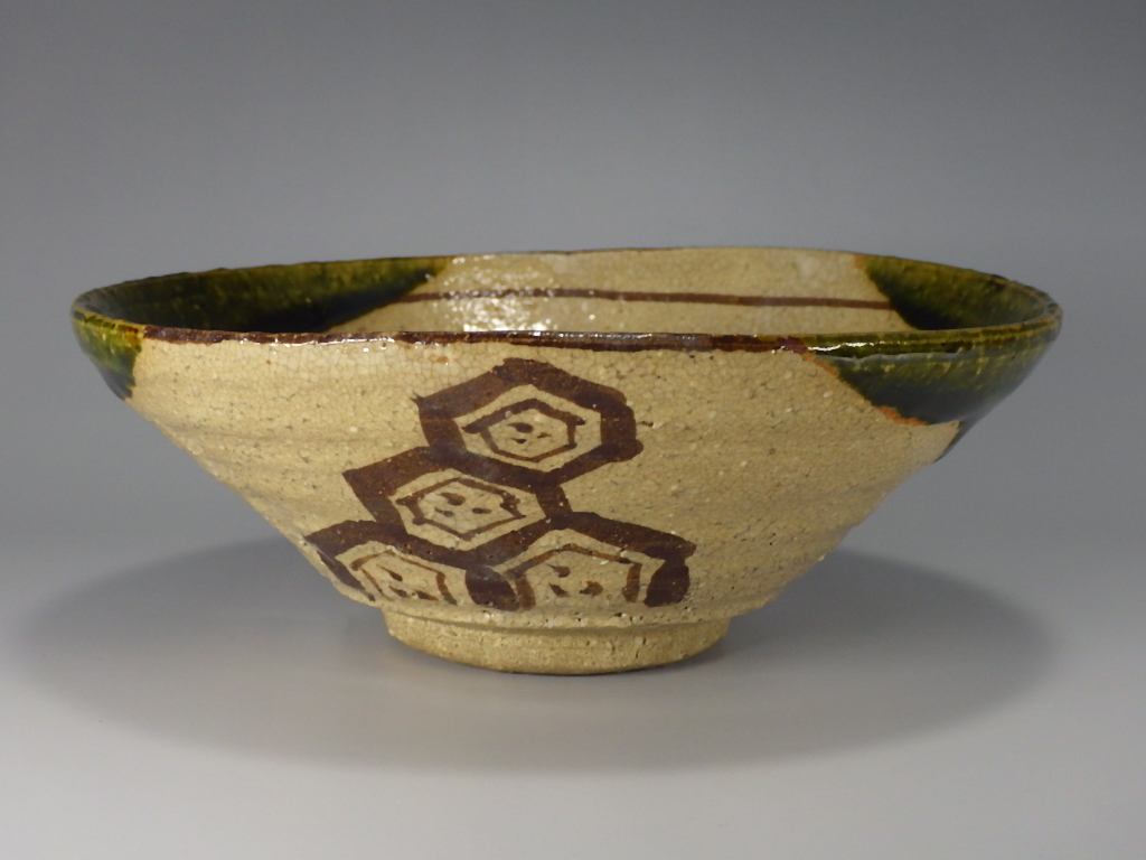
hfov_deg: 31.2
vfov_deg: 23.7
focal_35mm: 62
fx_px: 2053
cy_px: 430
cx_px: 573
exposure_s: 1/60
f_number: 4.6
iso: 250
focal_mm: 11.1
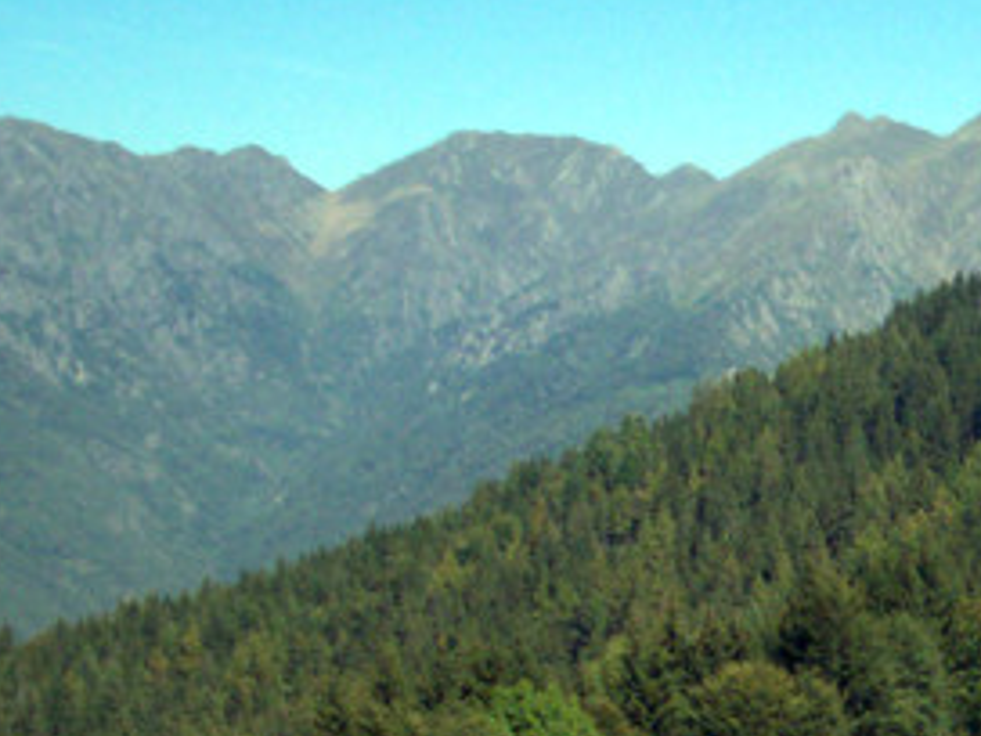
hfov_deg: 17.5
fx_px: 3004
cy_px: 718
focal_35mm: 106
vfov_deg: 13.8
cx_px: 1241
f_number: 4.5
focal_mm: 5.9
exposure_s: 1/759
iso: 100
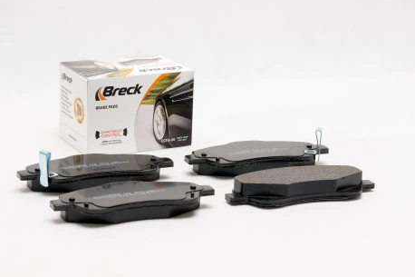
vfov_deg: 11.6
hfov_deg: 17.3
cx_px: 228
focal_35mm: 118
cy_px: 163
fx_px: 1360
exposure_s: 1/200
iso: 100
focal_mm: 60
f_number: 11
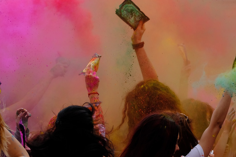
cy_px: 63
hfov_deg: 9.6
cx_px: 47
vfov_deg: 6.5
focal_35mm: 213
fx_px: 1396
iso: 200
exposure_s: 1/420
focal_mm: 77.9
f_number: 8
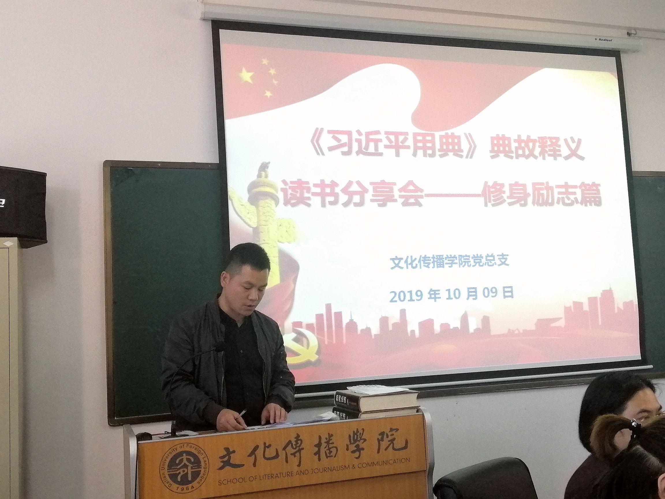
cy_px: 250
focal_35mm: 40
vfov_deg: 36.0
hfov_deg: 46.8
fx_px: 768
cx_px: 332
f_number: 2.2
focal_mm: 3.81
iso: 200
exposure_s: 1/50
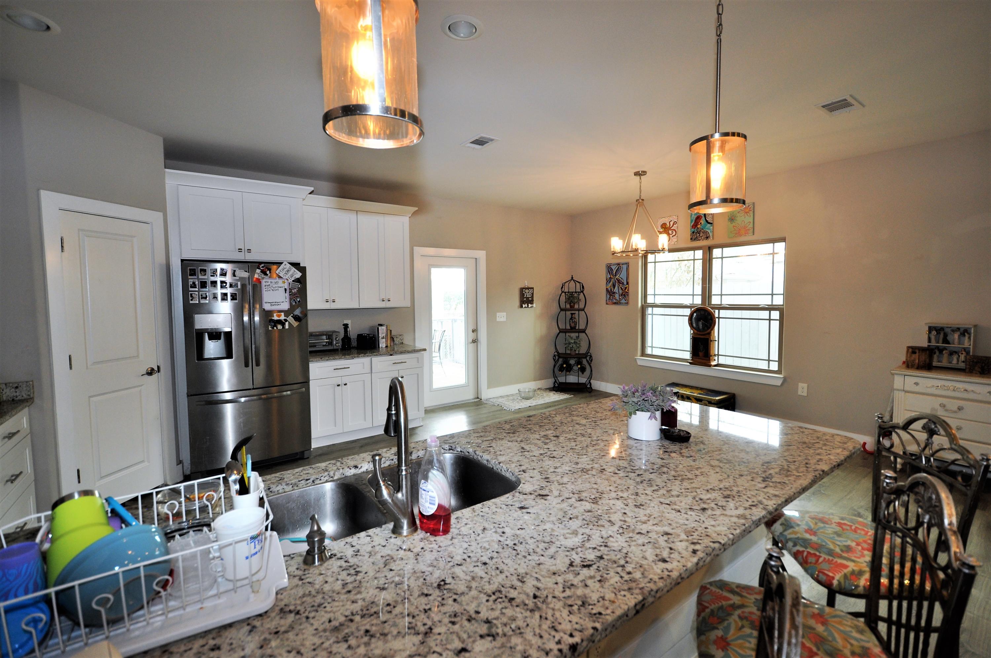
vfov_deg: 77.2
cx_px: 496
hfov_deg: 100.5
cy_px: 329
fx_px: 412
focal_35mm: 15
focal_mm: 10
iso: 400
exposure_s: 1/60
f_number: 4
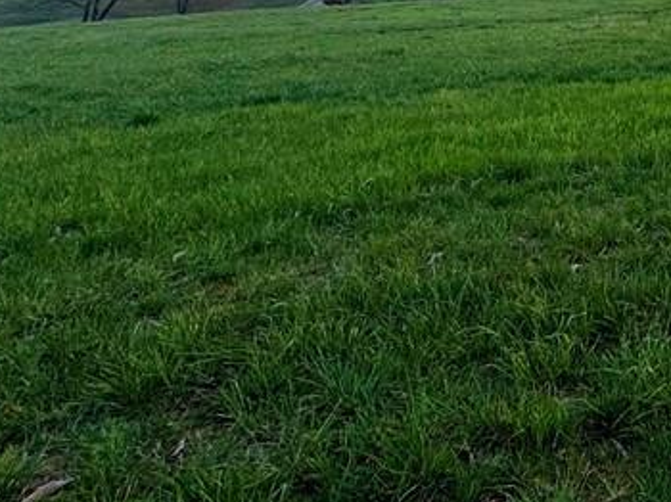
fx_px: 794
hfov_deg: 34.9
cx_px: 832
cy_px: -96
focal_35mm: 41
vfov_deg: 30.1
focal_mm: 2.22
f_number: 2.2
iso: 40
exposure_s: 1/298
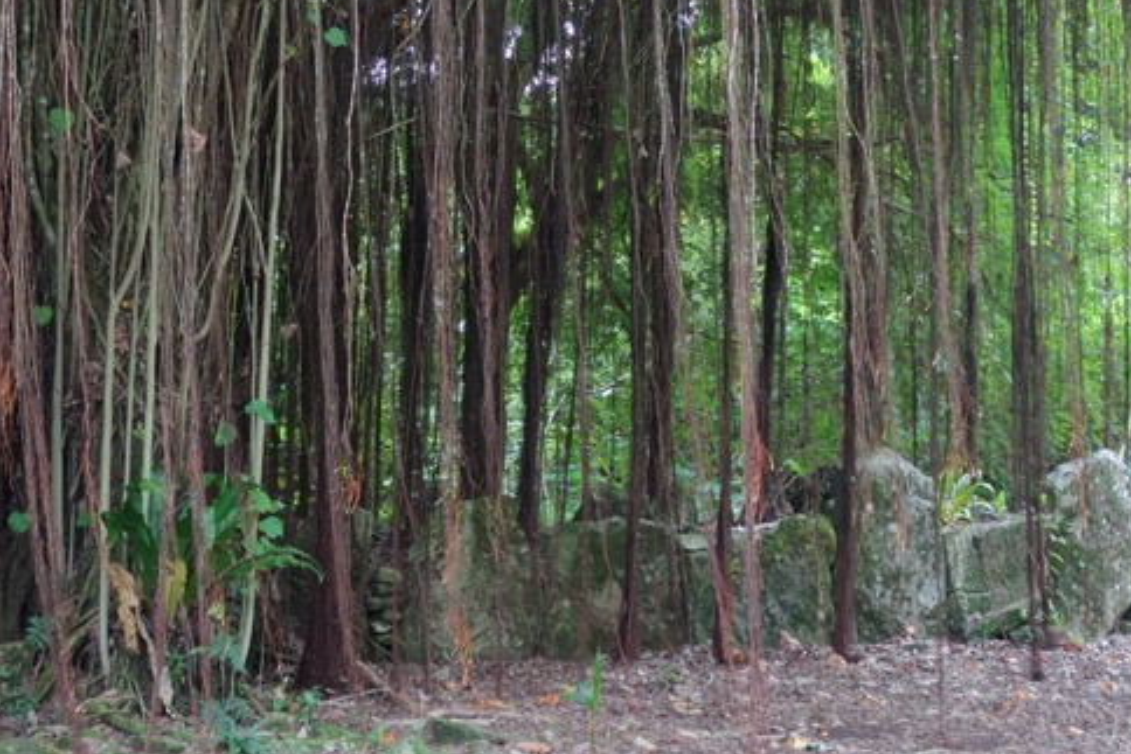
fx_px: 2514
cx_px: 414
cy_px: 112
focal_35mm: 80
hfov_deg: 25.3
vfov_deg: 16.9
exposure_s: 1/50
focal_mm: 16.01
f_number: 3.2
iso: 400
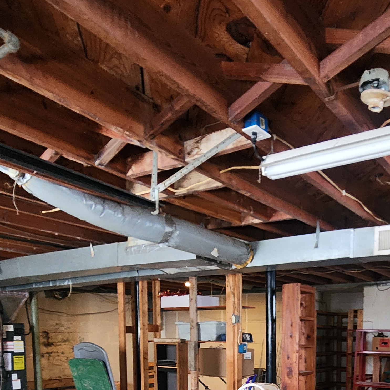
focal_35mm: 31
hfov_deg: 51.3
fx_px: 395
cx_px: 269
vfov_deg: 45.4
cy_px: 379
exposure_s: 1/30
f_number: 2.2
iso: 500
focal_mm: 2.2
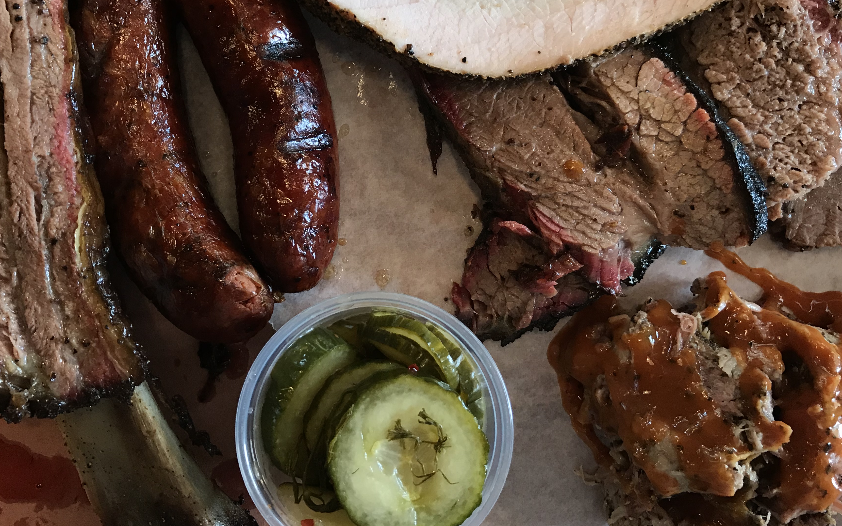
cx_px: 389
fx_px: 803
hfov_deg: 55.3
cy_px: 192
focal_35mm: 35
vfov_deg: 36.0
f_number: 1.8
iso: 32
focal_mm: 3.99
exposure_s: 1/30
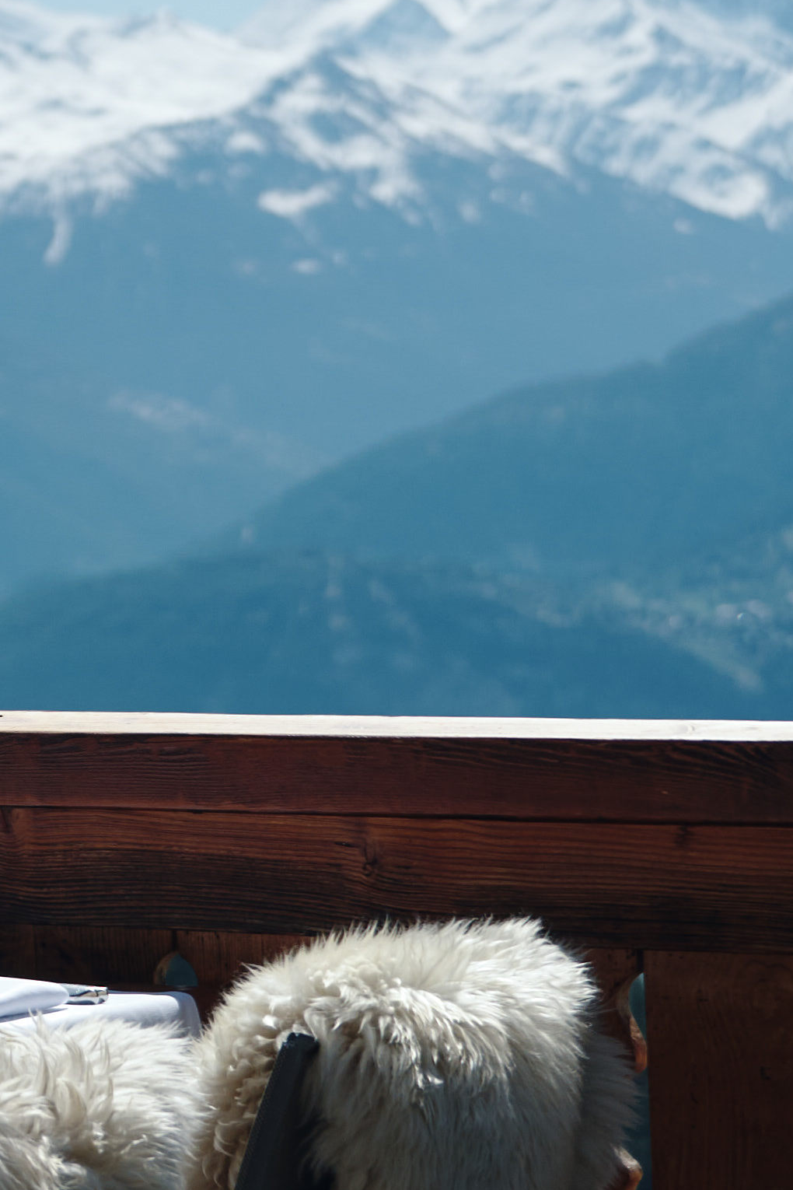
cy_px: 216
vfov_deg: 11.8
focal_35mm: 174
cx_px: -1109
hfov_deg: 7.4
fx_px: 5738
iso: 64
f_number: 2.8
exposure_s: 1/5000
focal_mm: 32.5
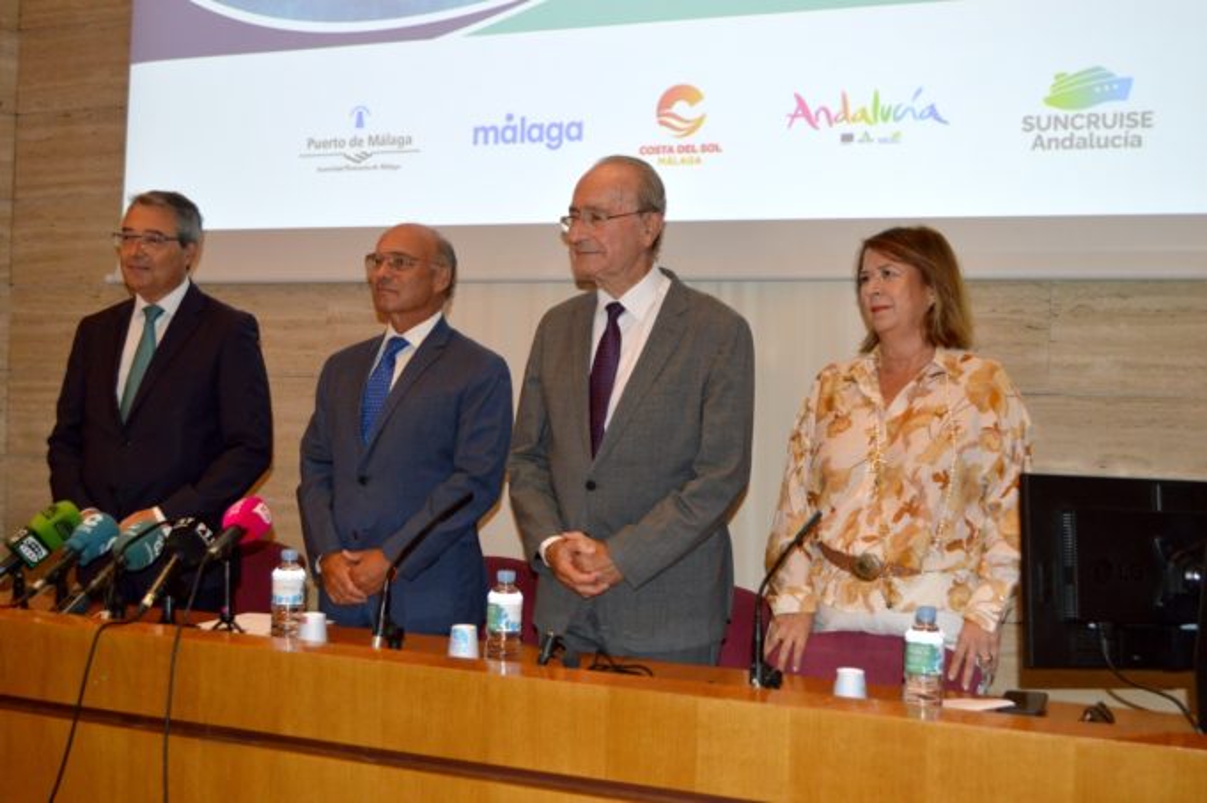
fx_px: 1457
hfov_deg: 45.0
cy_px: 402
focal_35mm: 44
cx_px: 604
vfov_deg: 30.8
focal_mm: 29
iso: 900
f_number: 4.5
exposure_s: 1/60
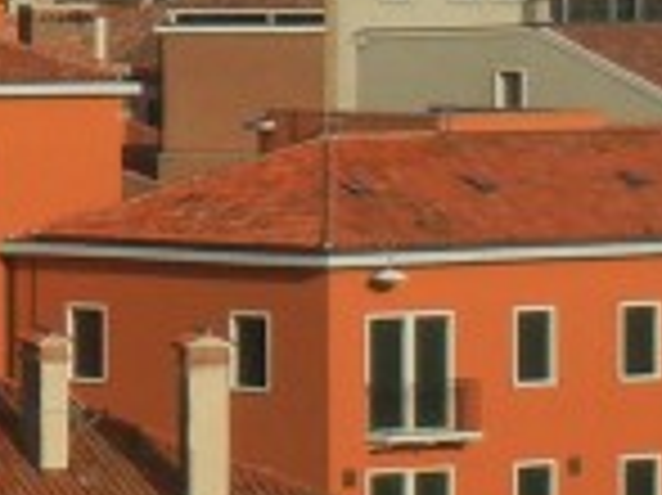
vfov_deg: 2.8
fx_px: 10261
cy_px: -234
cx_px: -743
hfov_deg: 3.7
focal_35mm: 537
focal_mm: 13.9
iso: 160
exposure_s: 1/414
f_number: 8.6
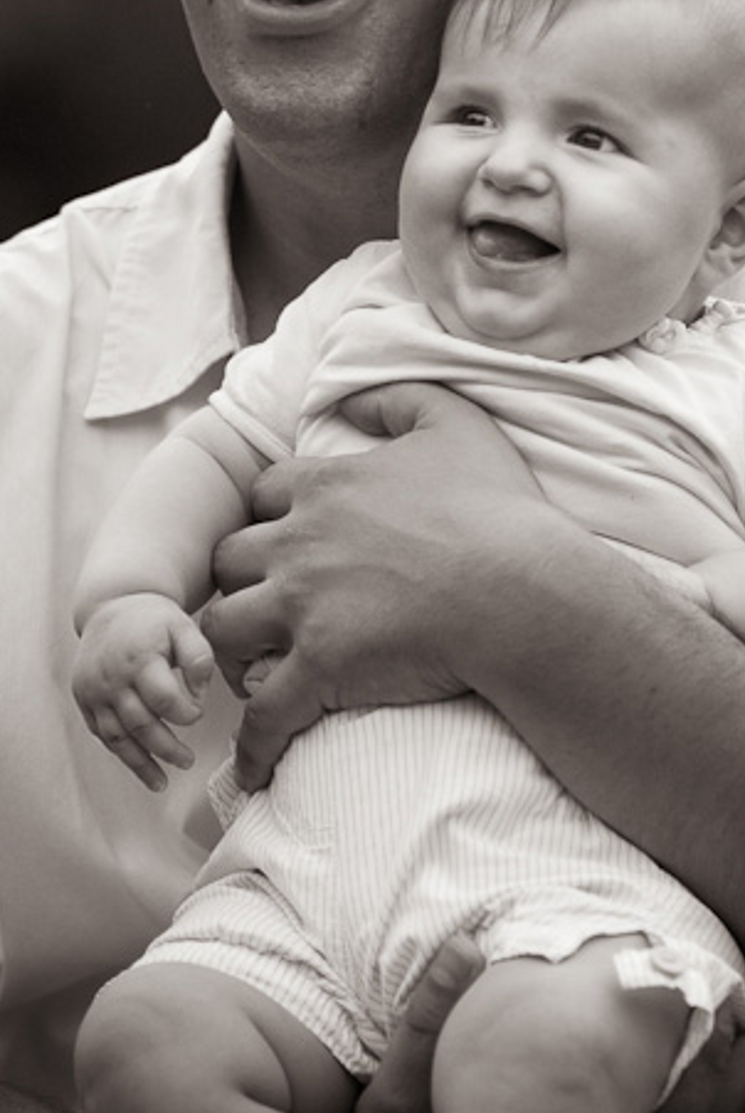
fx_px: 7024
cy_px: 254
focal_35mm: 227
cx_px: 485
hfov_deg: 6.1
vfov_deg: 9.0
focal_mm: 85
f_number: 2
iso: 200
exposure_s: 1/500
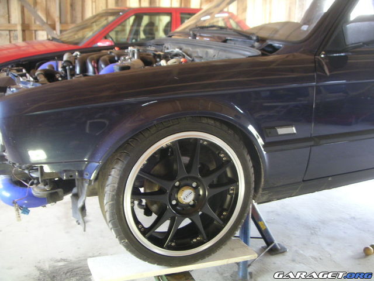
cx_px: 187
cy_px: 140
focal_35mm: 38
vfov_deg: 37.7
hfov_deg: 49.0
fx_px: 411
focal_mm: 6
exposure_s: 1/8
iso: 100
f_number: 2.8
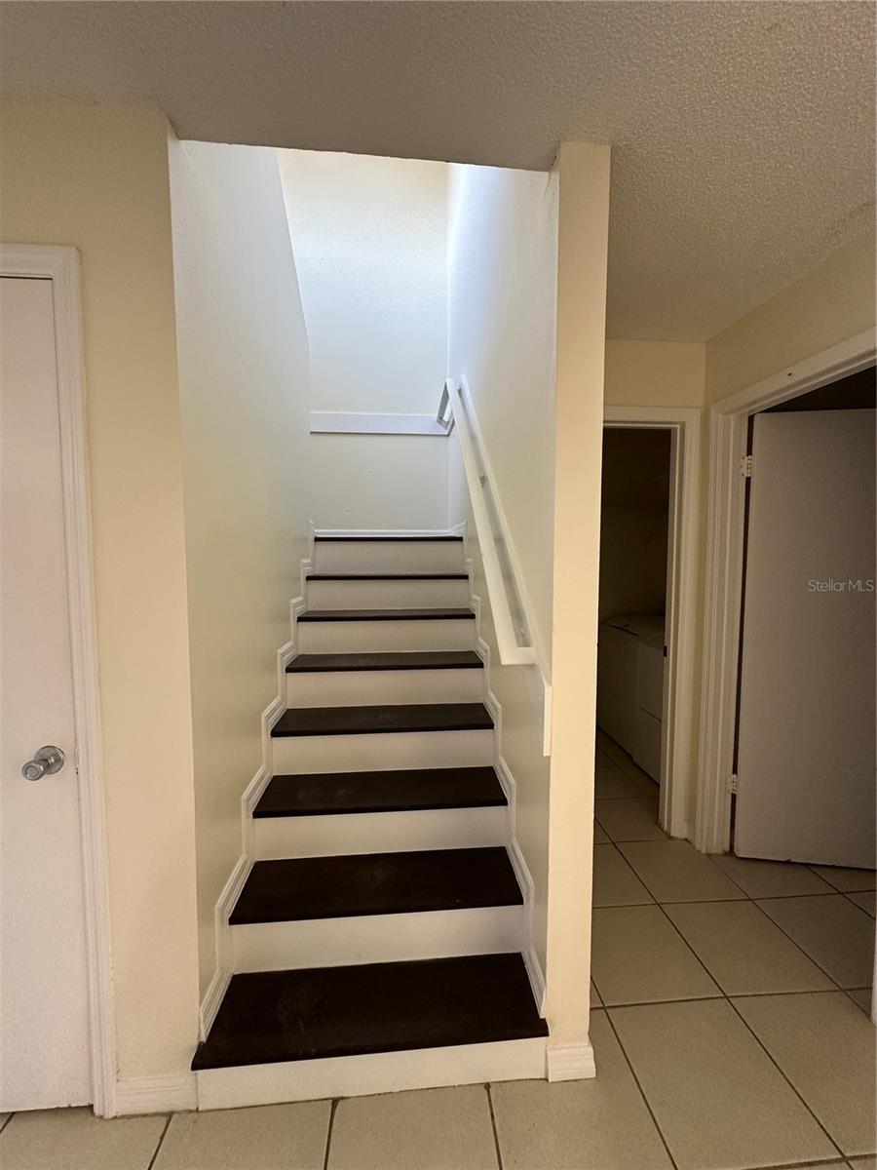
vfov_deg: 102.1
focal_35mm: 14
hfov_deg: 85.7
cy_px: 585
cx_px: 438
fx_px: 473
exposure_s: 1/99
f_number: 2.2
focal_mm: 2.22
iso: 250
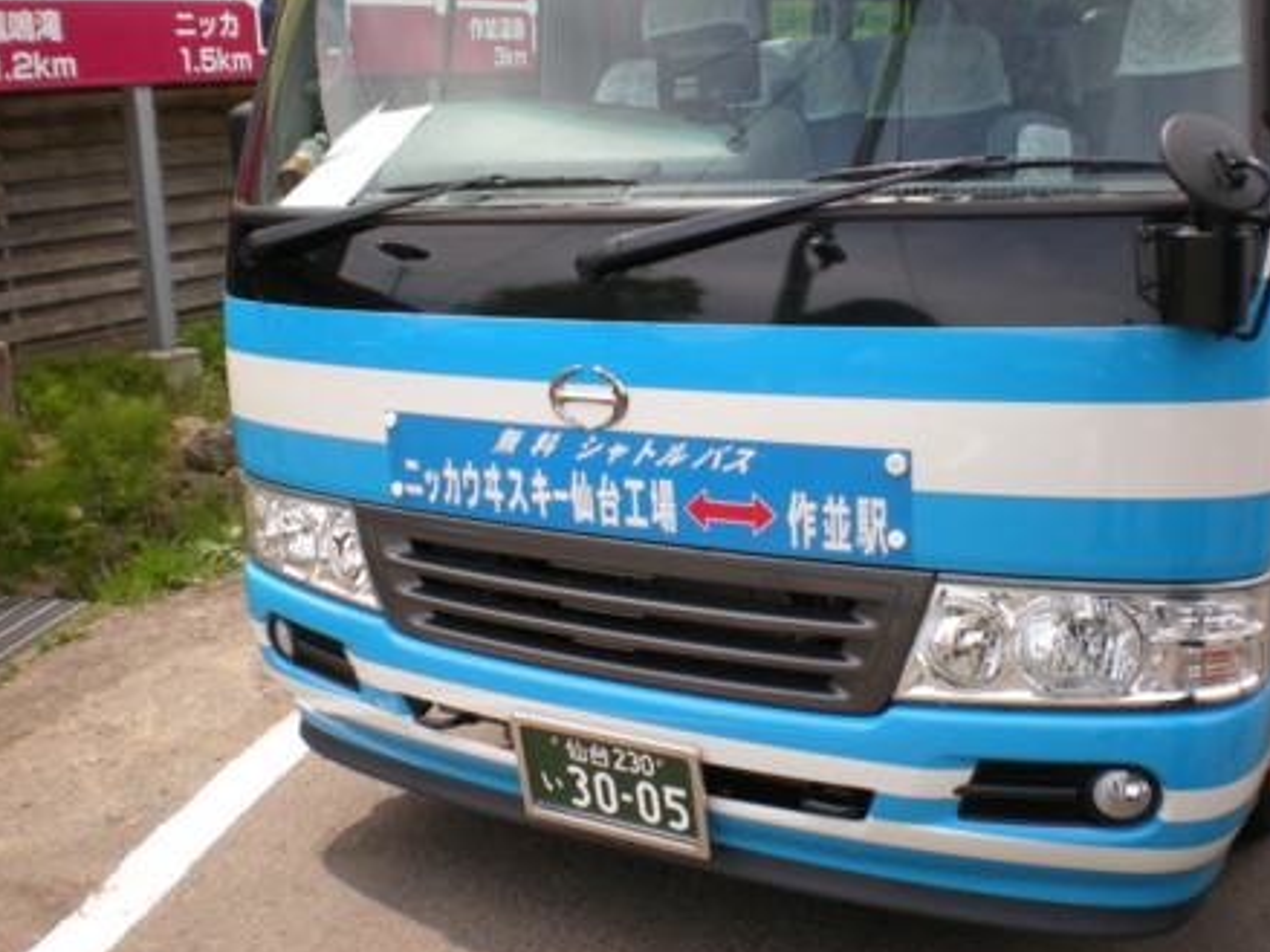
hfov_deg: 47.9
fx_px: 1430
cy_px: 483
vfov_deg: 36.8
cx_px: 636
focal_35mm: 39
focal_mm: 6.3
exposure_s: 1/207
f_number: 4.6
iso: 64
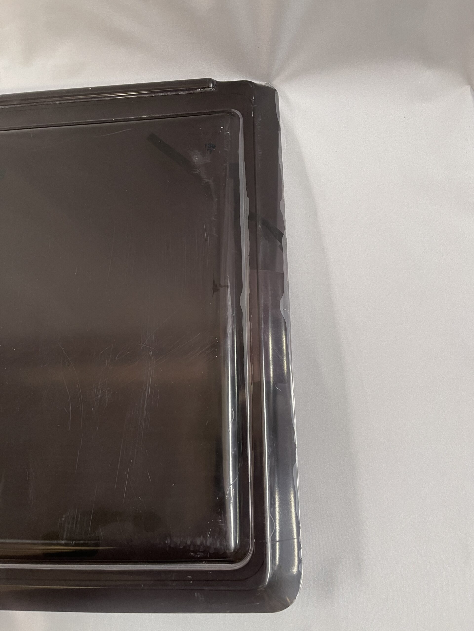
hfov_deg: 53.1
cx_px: 237
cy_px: 316
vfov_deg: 67.3
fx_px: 475
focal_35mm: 26
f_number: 1.6
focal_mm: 5.1
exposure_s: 1/50
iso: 250
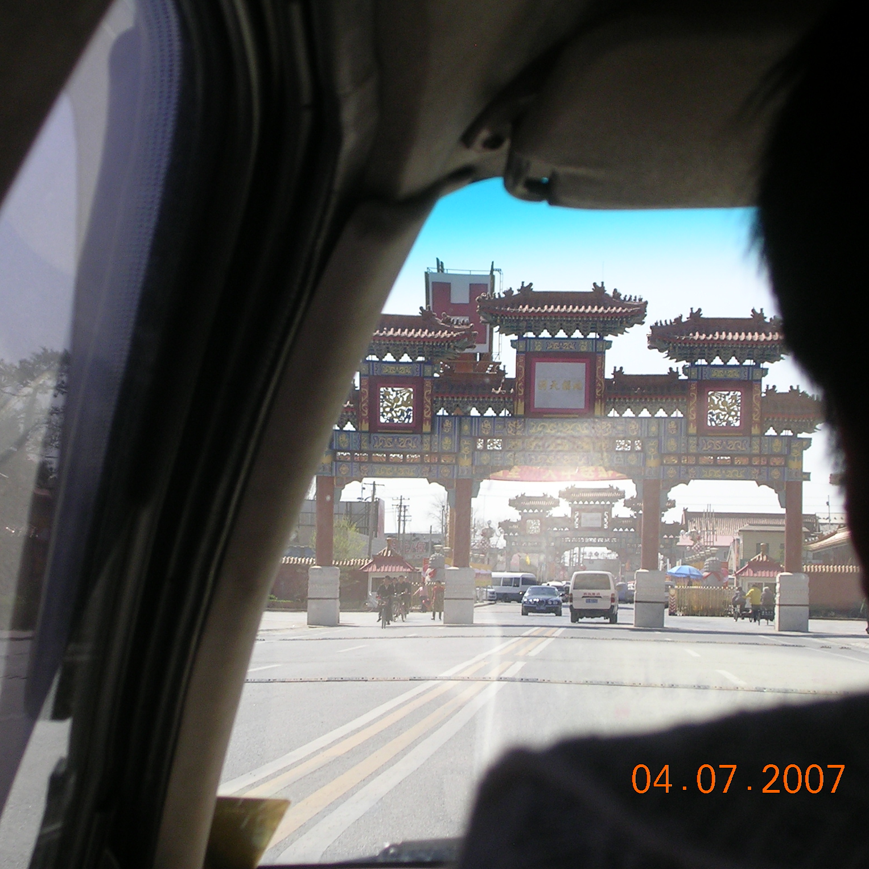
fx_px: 2727
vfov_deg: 18.1
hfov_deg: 18.1
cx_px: 344
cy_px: 433
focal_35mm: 96
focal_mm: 12.3
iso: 50
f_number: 4
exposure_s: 1/435
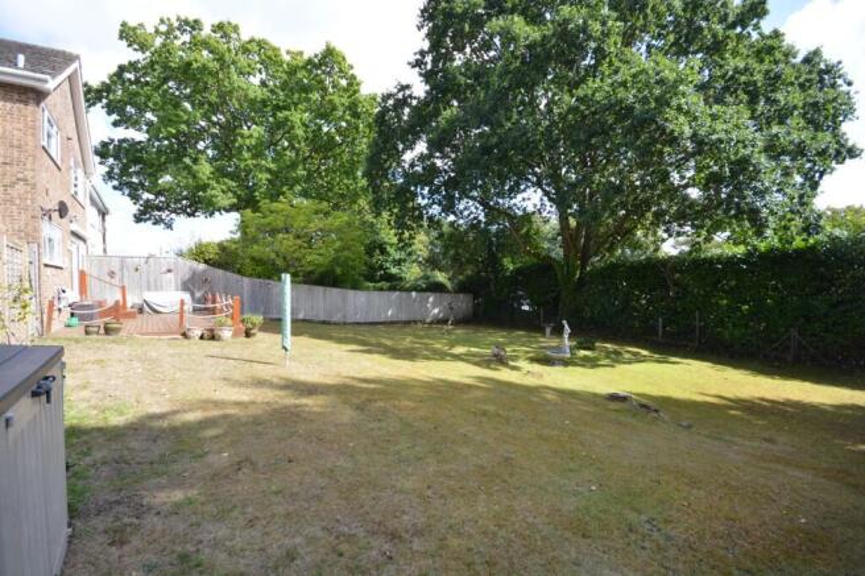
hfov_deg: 100.4
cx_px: 432
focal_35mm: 15
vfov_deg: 77.3
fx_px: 360
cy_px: 288
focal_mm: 10
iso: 400
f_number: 8
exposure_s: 1/320
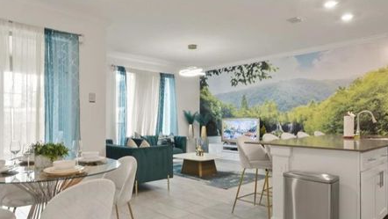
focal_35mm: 25
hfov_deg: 73.7
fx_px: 257
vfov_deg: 46.0
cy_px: 115
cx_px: 167
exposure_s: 1/3
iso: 200
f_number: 8
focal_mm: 10
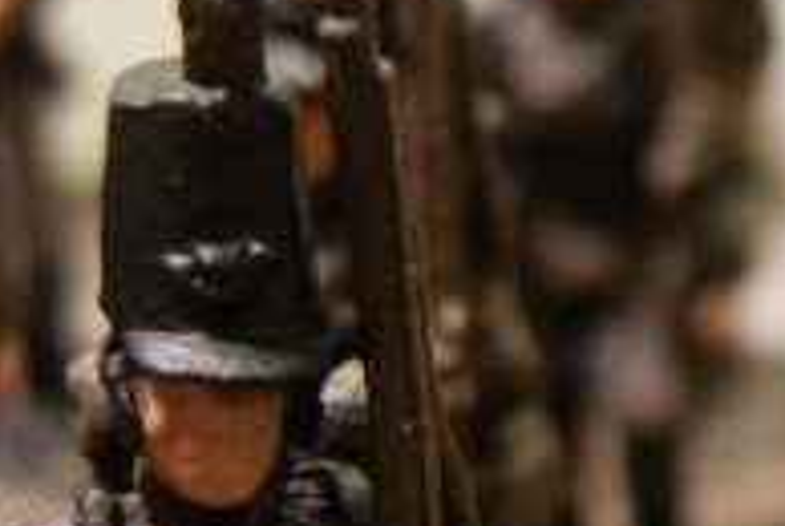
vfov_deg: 7.9
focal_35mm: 175
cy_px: 235
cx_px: 1080
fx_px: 3822
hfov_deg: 11.4
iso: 250
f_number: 3.7
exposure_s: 1/8
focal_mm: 10.99
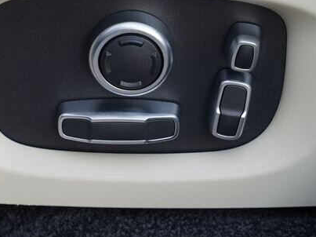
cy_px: 77
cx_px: 130
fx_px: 1561
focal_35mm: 171
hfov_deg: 11.6
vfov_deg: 8.7
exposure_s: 1/125
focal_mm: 70
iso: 100
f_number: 4.5
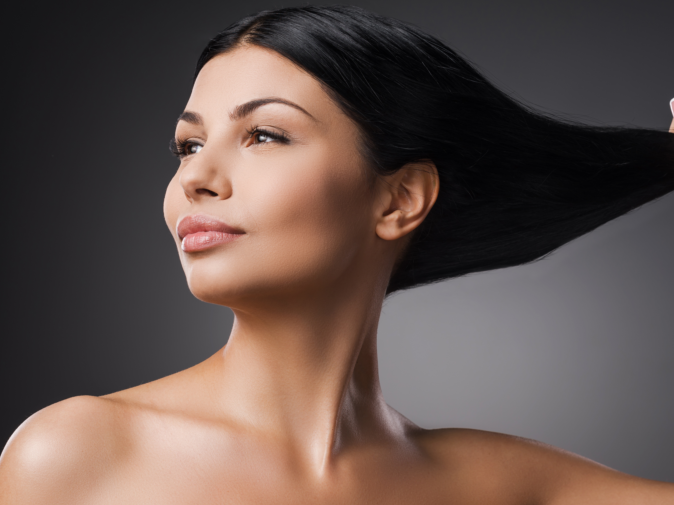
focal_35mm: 99
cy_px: 304
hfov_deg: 19.8
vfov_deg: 14.9
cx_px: 402
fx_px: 1928
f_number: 7.1
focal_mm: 90
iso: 100
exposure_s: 1/125
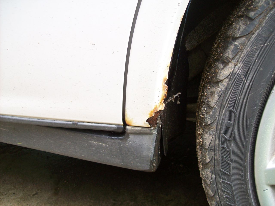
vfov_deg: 39.6
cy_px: 103
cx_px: 138
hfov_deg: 51.4
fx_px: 286
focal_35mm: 36
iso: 80
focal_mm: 6
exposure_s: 1/131
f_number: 2.7
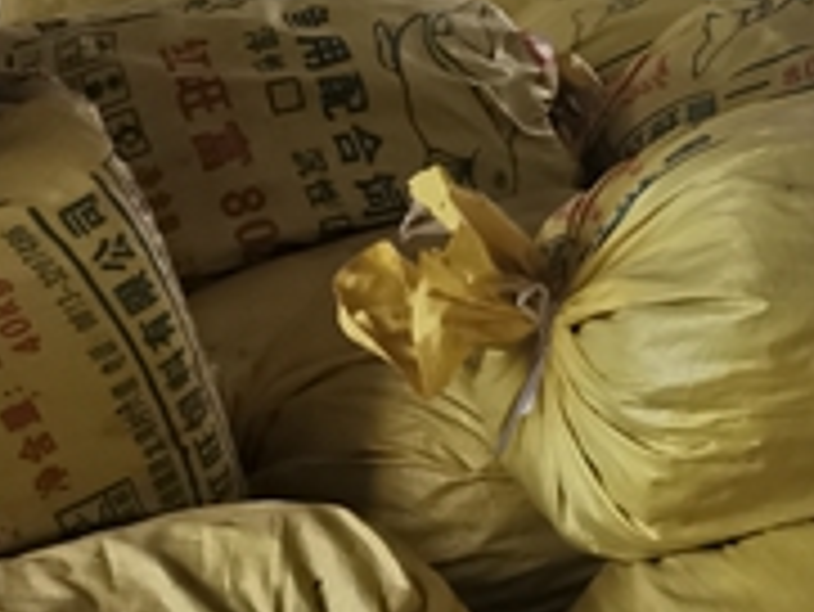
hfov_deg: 20.0
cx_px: 976
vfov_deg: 15.6
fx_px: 2165
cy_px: -81
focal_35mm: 92
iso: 200
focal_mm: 4.75
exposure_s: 1/100
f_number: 1.8
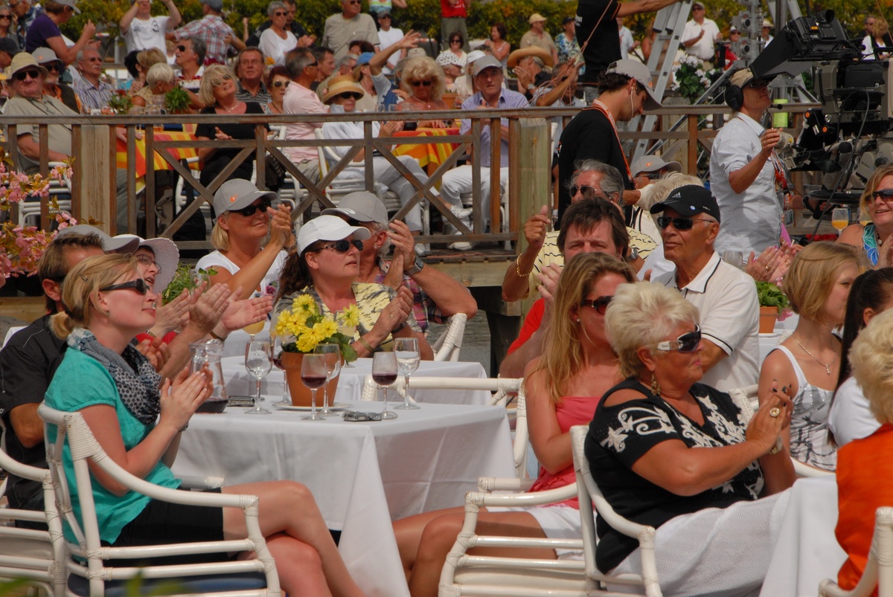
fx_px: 5215
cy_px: 298
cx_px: 446
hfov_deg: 9.8
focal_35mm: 210
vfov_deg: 6.6
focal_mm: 140
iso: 320
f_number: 11
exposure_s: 1/640
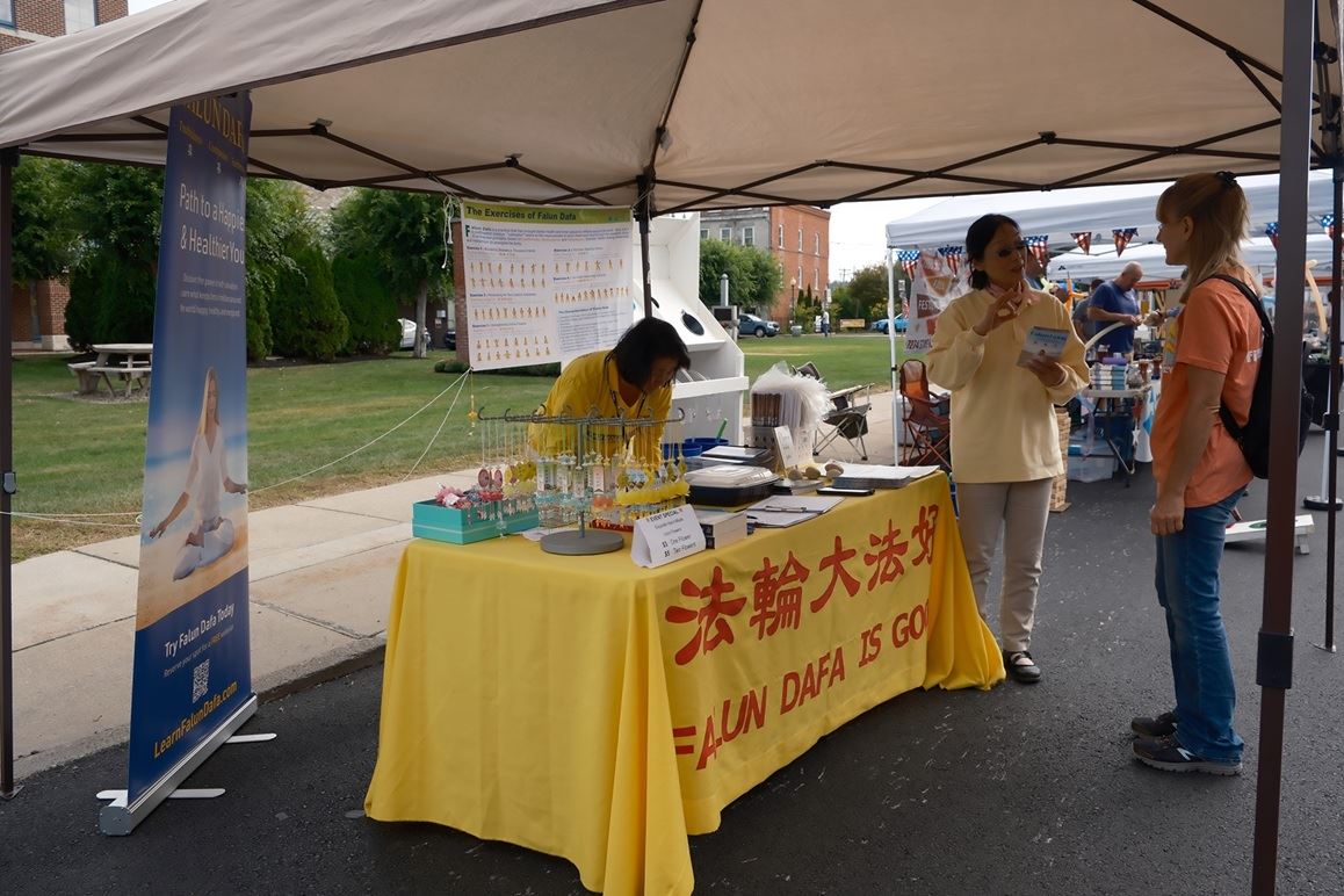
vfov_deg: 47.9
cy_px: 448
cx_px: 672
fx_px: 1008
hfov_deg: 67.4
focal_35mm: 27
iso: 125
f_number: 5.6
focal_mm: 18
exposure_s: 1/220
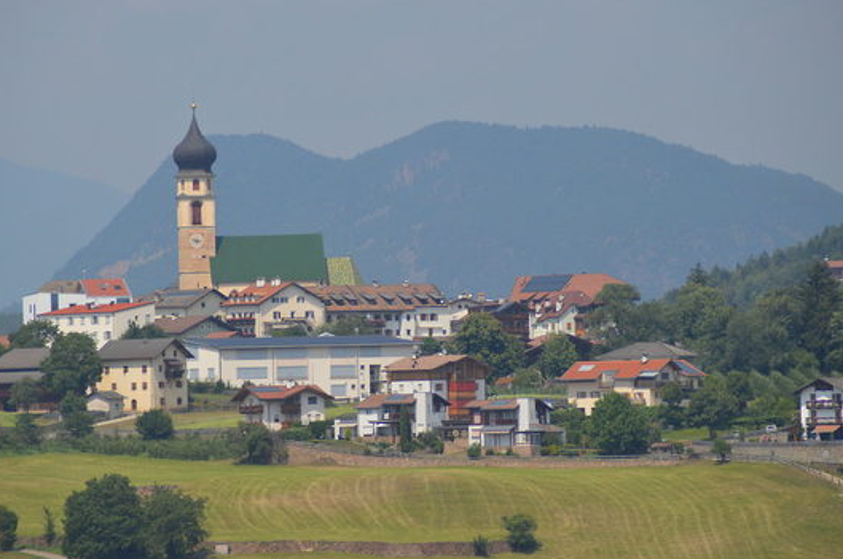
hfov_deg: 6.1
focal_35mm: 340
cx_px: 379
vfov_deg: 4.0
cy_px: 260
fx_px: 7949
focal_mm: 200
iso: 360
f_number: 6.3
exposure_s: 1/2000
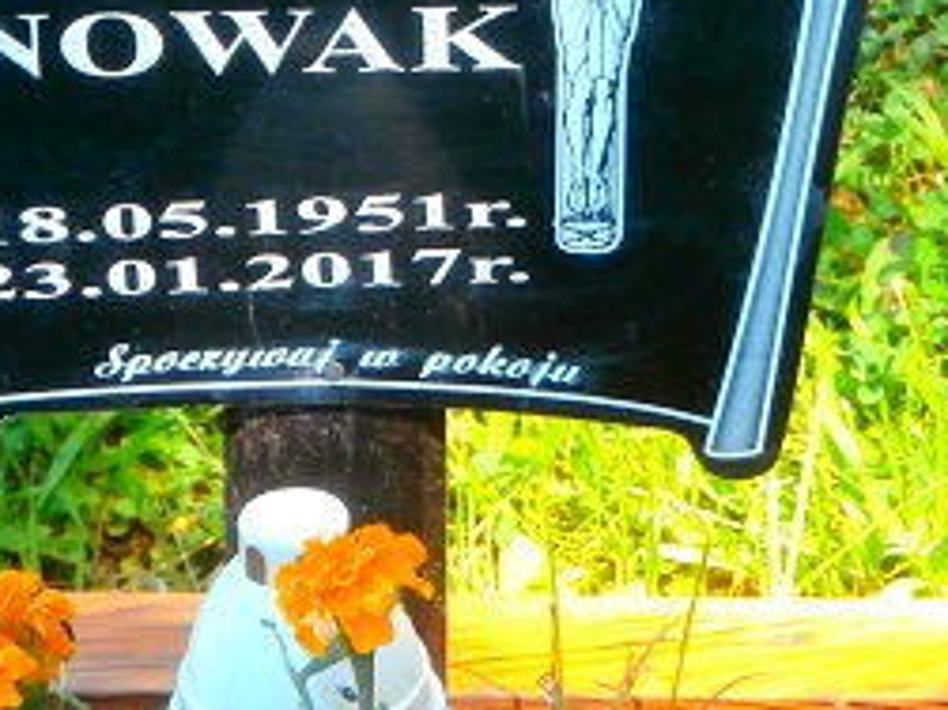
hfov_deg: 9.0
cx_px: 200
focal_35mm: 219
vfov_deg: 6.8
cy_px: 102
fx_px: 5995
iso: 200
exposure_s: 1/80
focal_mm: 15.16
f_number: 5
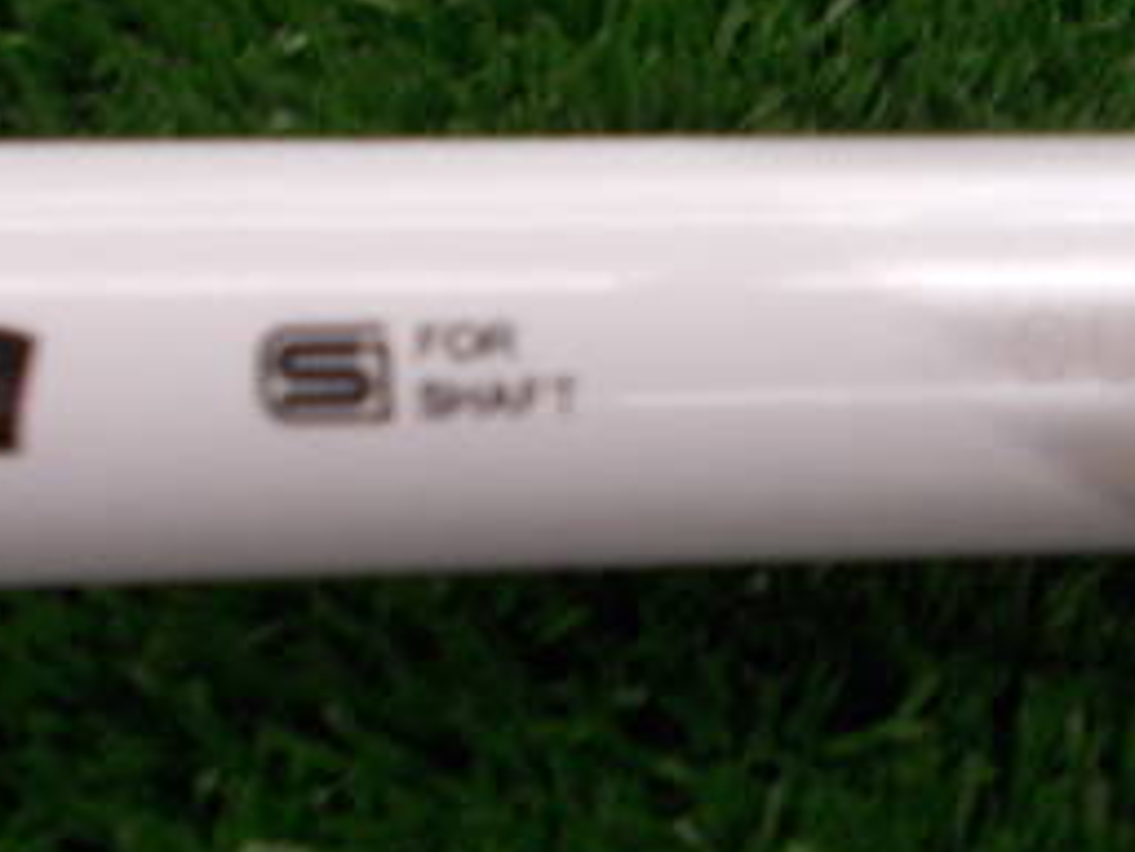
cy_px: 377
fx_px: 2131
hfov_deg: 28.0
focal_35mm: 65
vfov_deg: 22.6
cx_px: 1135
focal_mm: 4.6
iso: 100
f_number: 3.2
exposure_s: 1/25
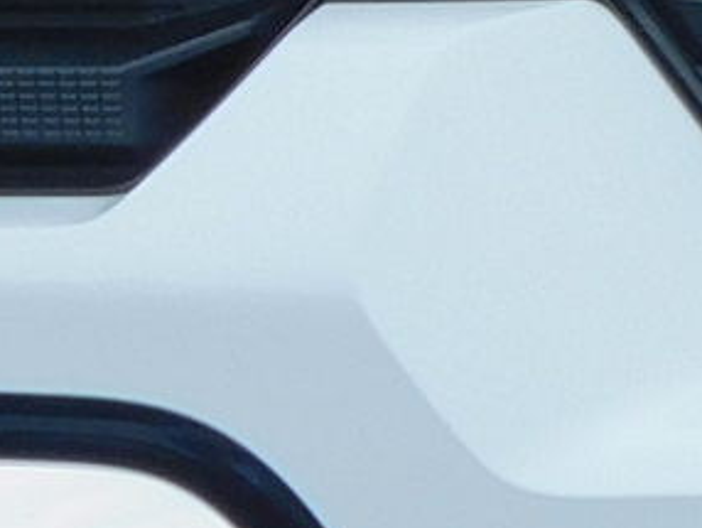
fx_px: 40309
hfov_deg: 1.0
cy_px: 25
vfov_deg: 0.8
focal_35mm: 1986
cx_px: -771
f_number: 5.5
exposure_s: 1/160
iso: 125
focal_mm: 44.8
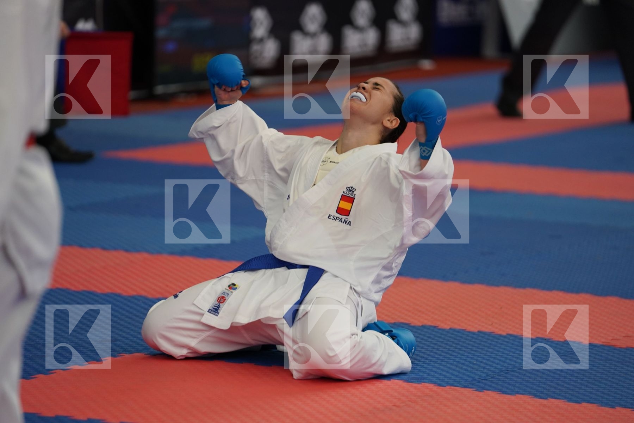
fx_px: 3522
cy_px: 212
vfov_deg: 6.9
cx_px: 317
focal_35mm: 200
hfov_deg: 10.3
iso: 1250
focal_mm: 200
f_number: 2.8
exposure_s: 1/1000
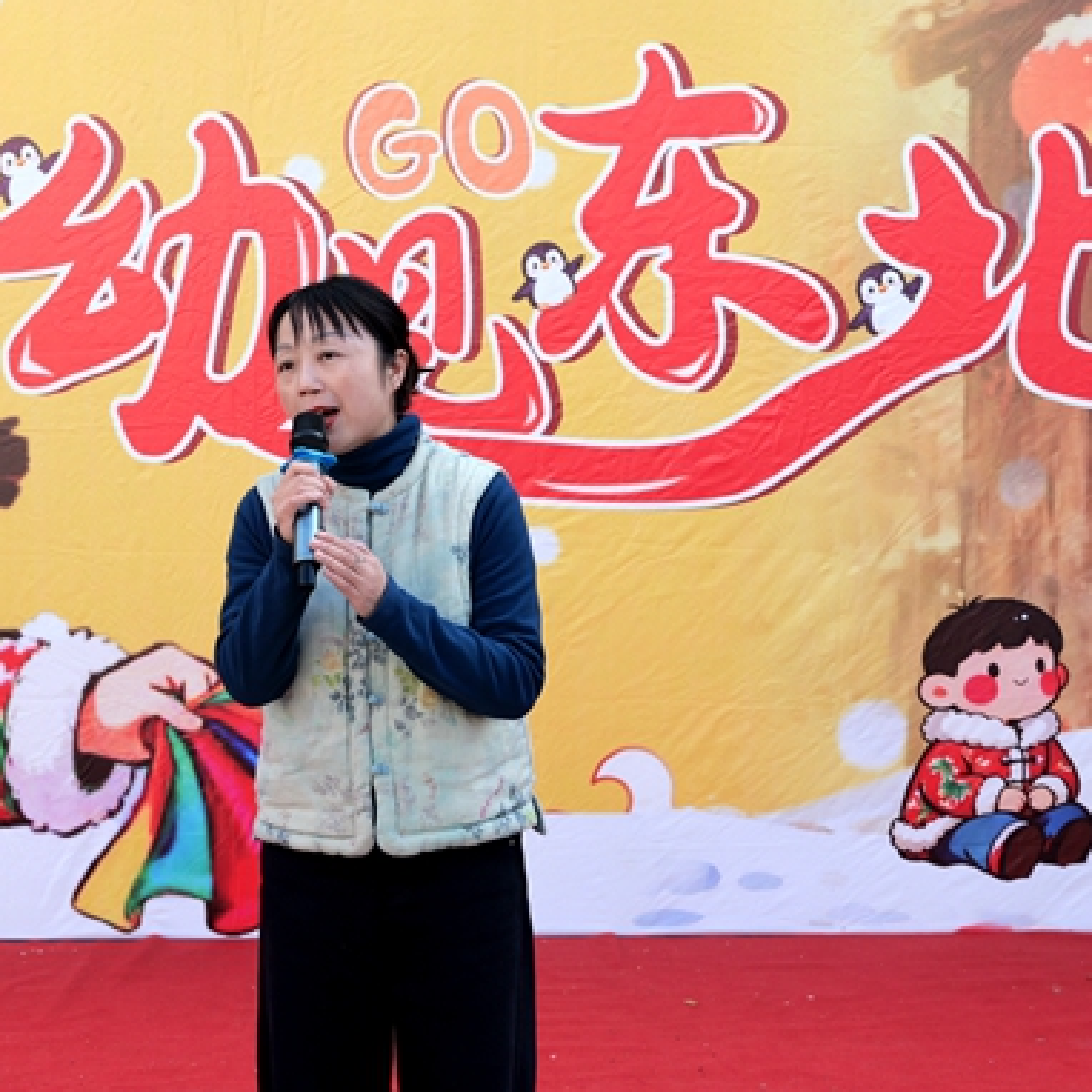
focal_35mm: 73
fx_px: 2605
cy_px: 693
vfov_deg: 23.6
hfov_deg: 23.4
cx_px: 263
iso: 640
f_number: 6.3
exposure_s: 1/500
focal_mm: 41
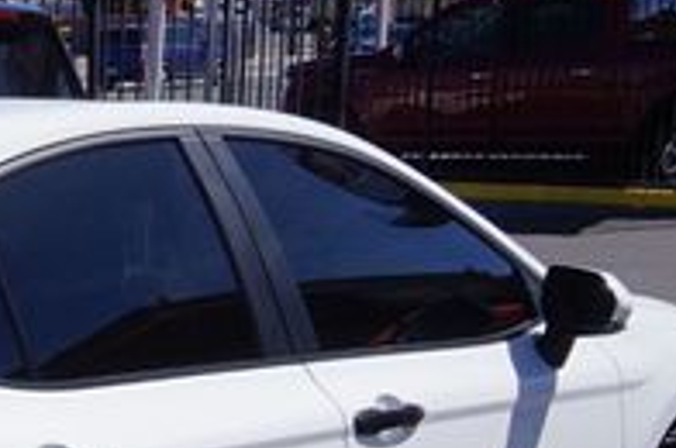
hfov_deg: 17.6
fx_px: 2025
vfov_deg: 12.2
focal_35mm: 108
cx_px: -238
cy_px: 627
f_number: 14
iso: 100
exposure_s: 1/160
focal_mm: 22
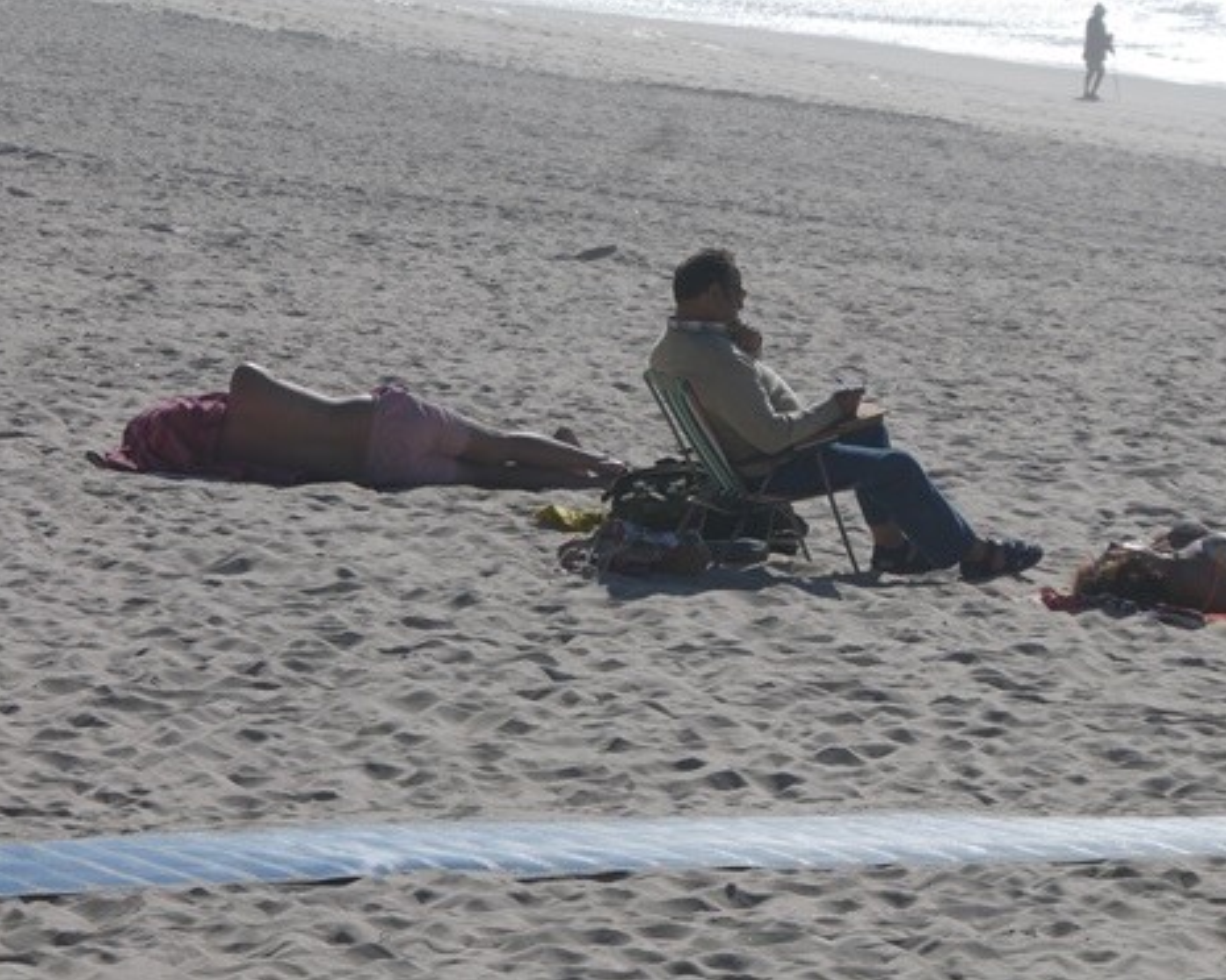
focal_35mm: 315
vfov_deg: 4.9
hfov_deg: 6.1
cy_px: 491
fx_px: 11430
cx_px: 651
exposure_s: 1/1000
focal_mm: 53.8
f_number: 5.8
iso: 80
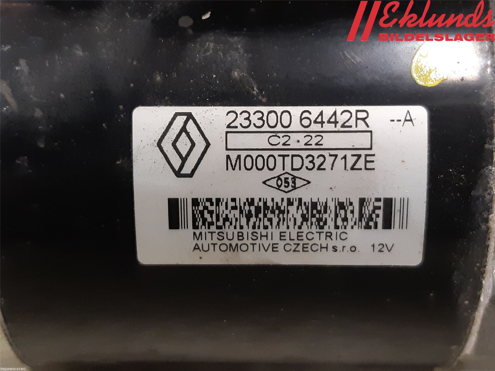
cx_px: 248
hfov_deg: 67.3
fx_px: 372
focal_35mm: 26
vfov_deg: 53.1
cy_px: 186
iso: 250
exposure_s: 1/50
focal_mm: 3.93
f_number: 1.7
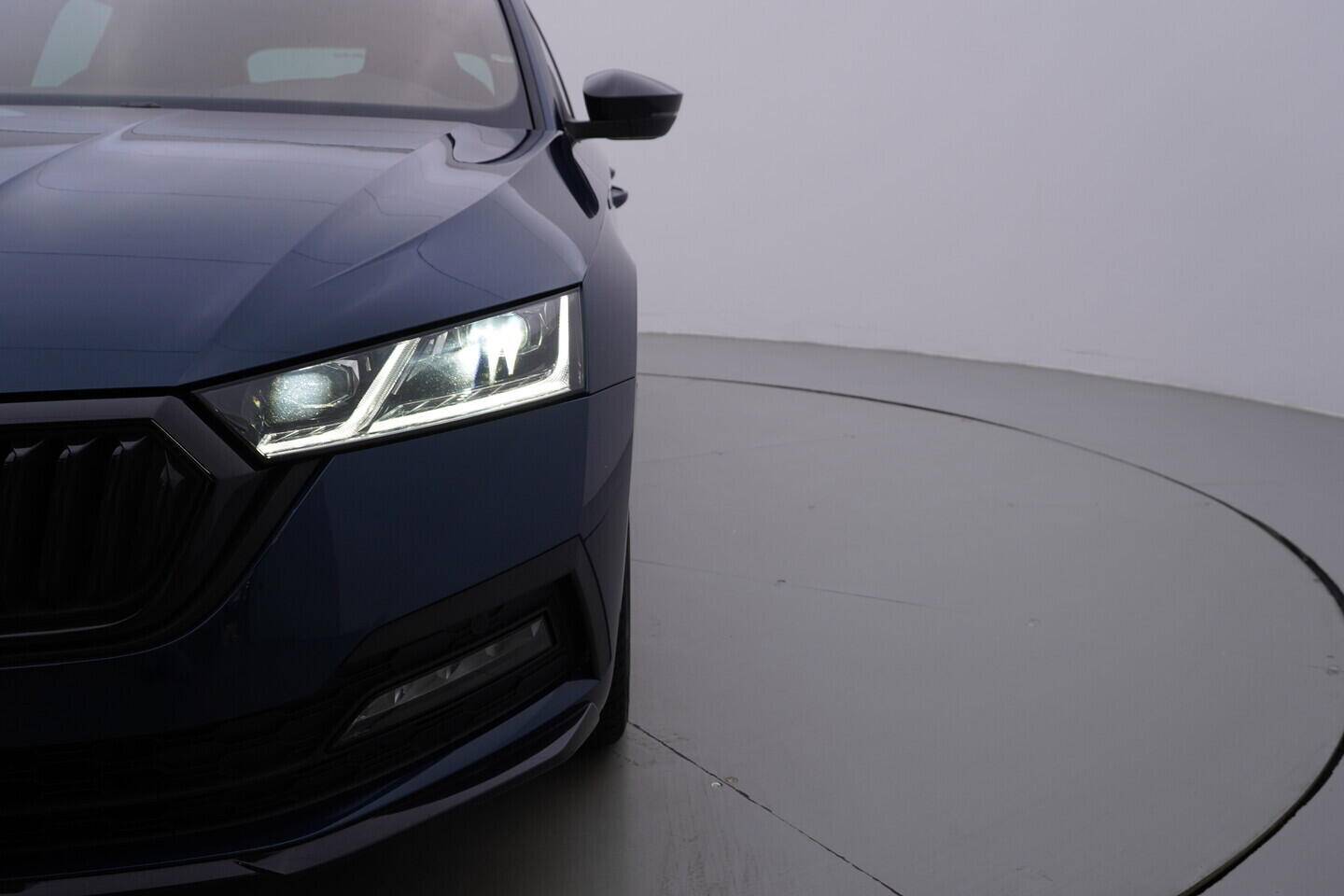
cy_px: 448
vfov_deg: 36.9
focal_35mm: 36
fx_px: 1344
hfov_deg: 53.1
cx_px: 672
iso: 125
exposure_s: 1/125
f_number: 5
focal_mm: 24
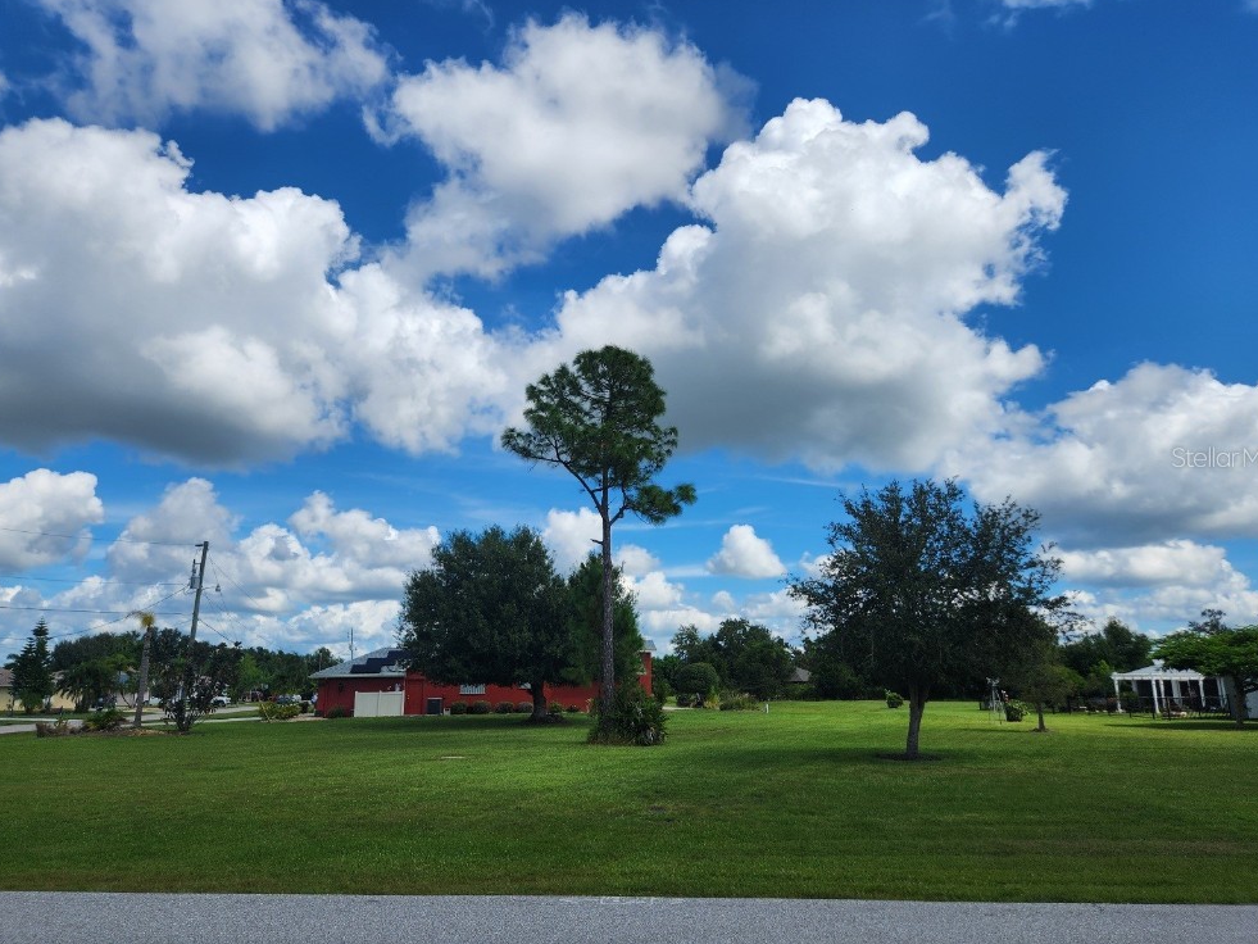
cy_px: 457
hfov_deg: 71.6
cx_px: 636
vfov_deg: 56.8
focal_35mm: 24
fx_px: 872
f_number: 1.8
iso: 20
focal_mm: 5.4
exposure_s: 1/2500
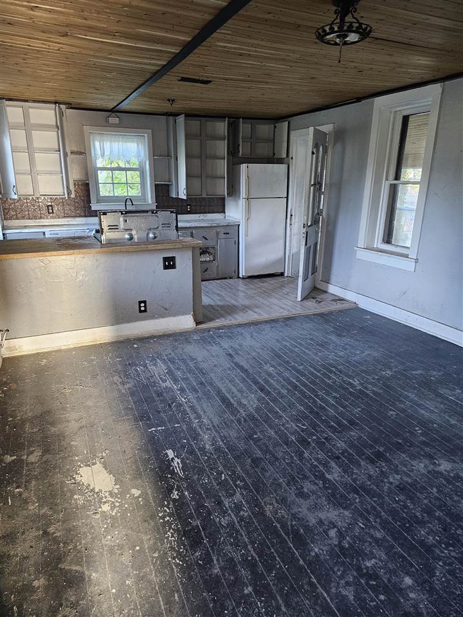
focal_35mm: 23
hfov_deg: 58.9
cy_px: 308
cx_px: 232
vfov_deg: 73.9
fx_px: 410
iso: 640
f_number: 1.7
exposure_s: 1/30
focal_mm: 6.3
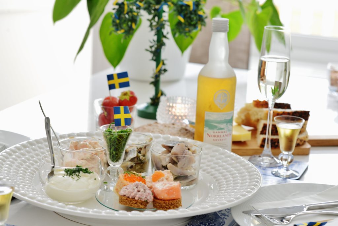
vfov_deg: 16.1
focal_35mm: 85
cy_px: 113
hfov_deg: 23.9
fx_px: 798
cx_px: 169
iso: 800
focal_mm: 85
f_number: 6.3
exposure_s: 1/30
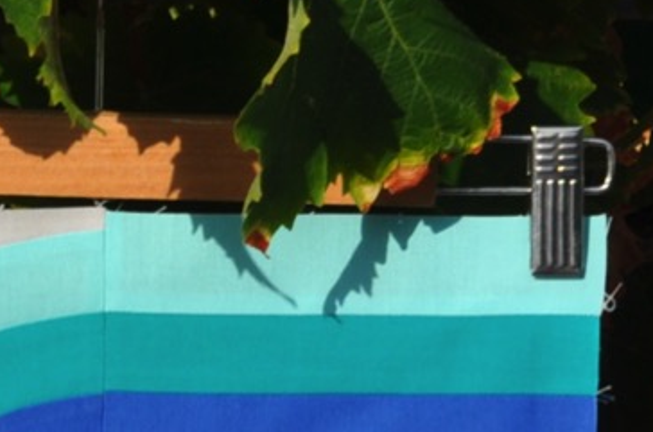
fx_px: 9521
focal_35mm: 526
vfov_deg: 2.6
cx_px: -423
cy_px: 696
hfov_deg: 3.9
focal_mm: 85
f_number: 10
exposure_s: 1/400
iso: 200
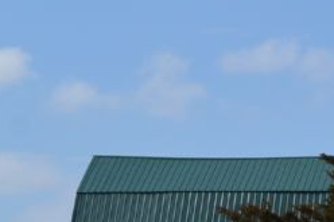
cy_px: 118
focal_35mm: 276
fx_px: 2559
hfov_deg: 7.1
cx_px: 723
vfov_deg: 5.0
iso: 100
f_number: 9
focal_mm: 38
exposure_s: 1/320
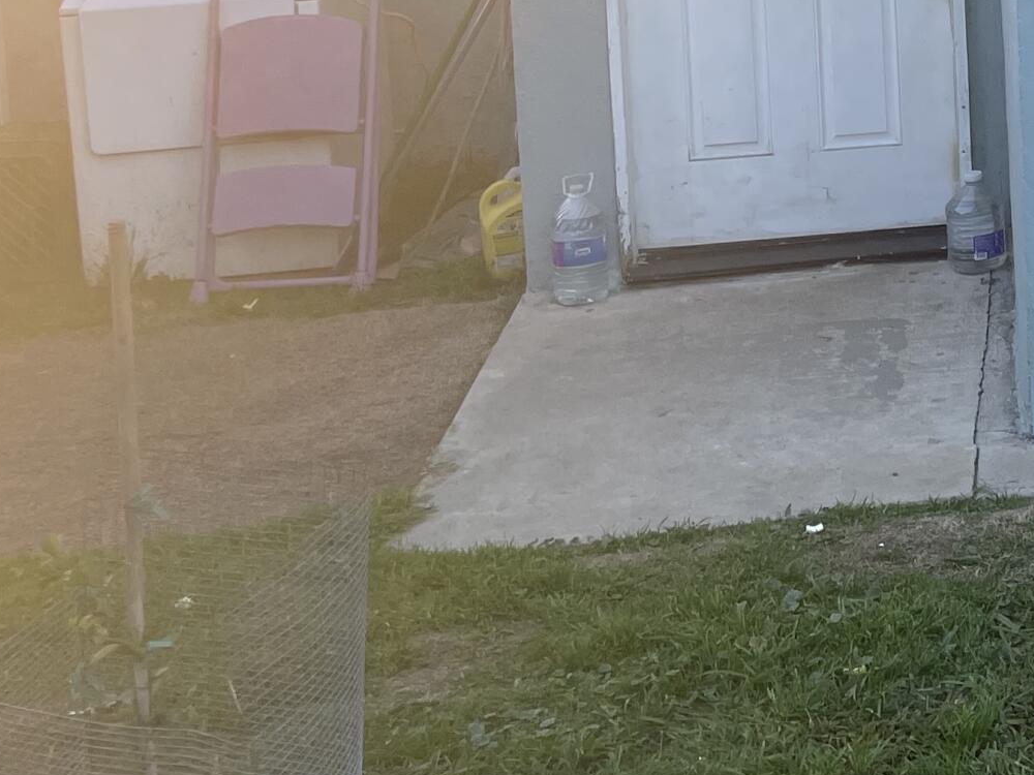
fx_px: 2330
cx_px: 1519
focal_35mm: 78
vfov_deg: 17.8
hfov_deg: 21.3
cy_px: -214
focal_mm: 4.2
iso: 32
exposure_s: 1/556
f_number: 1.6
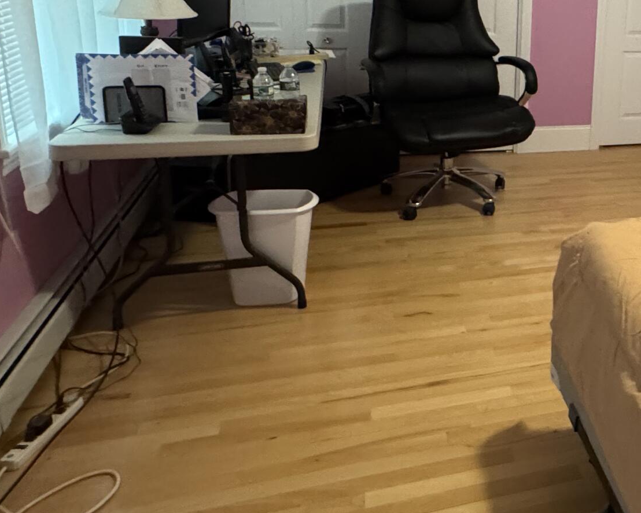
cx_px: 611
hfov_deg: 43.5
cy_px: 113
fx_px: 702
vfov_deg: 38.8
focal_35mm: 37
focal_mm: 2.22
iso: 1000
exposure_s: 1/60
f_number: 2.2
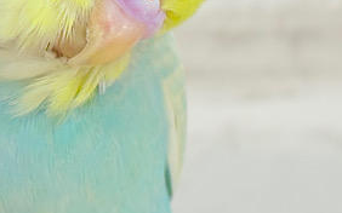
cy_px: 76
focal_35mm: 125
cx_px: 106
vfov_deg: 10.5
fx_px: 1165
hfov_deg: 16.7
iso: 80
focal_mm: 5.96
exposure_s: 1/100
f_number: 1.6
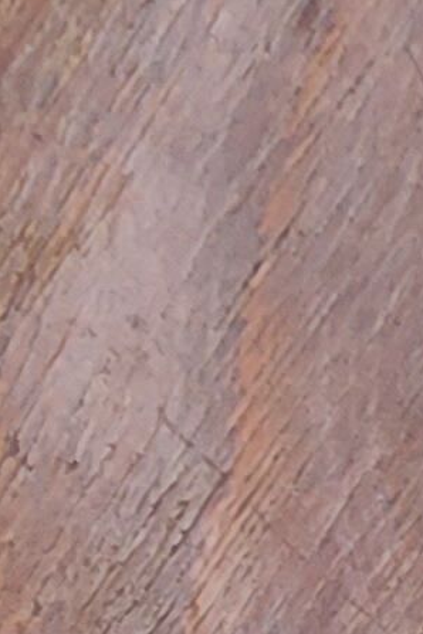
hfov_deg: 10.3
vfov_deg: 16.6
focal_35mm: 121
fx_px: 2132
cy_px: 628
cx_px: 883
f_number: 2.2
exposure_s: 1/100
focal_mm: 1.74
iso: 80
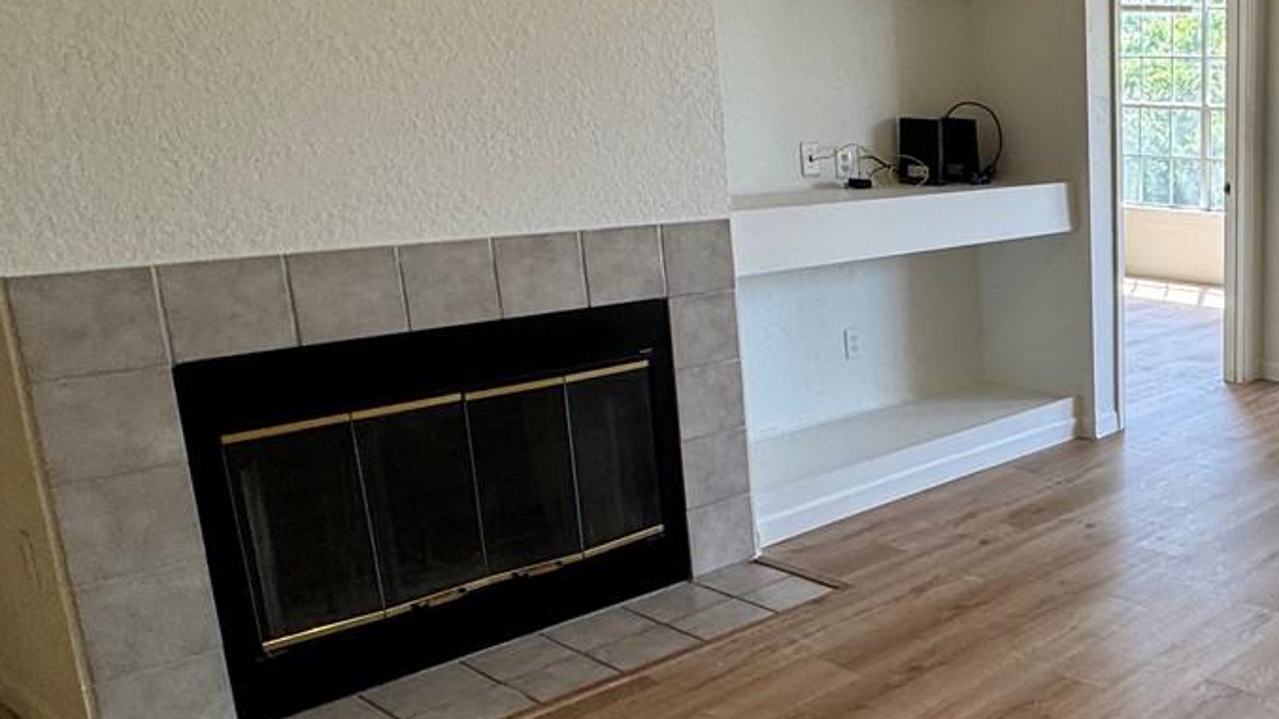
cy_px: 353
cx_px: 1349
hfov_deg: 44.6
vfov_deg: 32.8
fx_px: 1221
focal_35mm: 36
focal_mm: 2.22
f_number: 2.2
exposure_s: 1/120
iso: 50
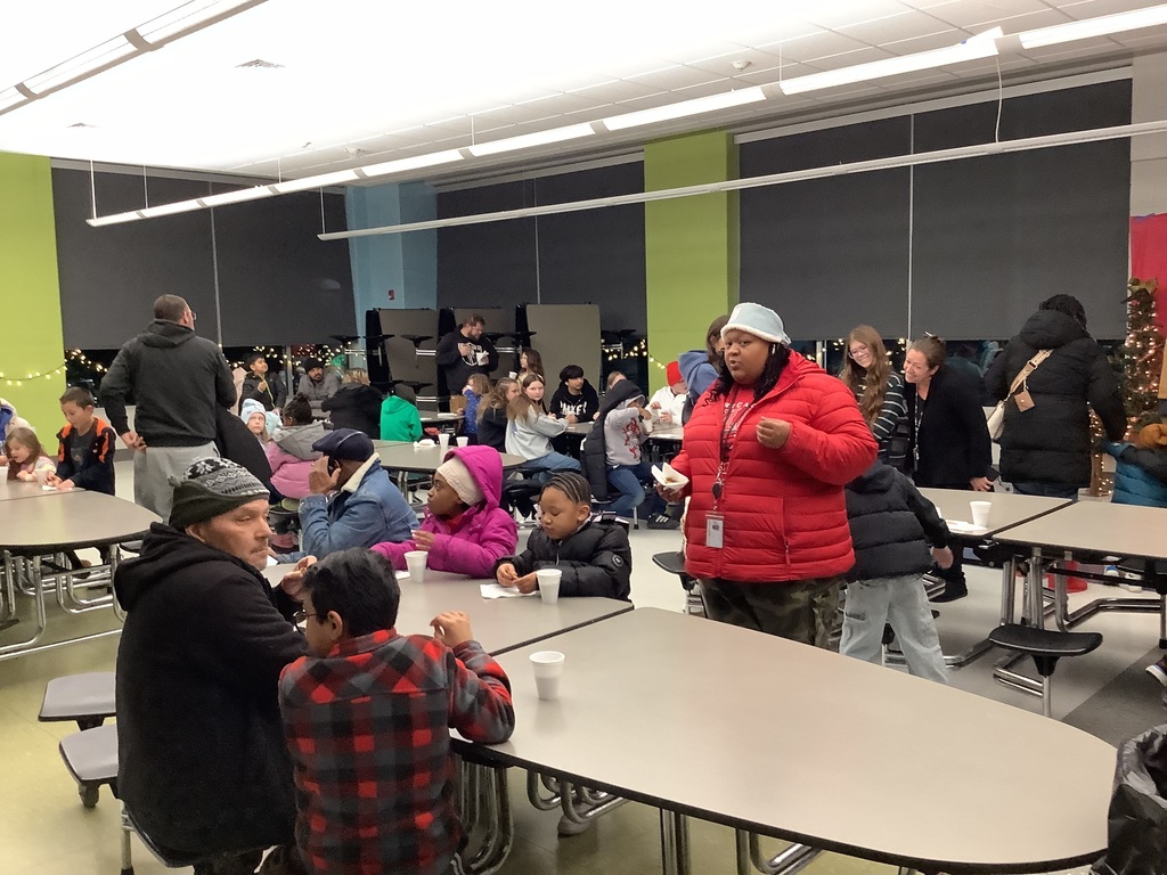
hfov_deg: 58.4
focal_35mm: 31
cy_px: 438
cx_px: 584
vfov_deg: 45.4
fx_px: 1045
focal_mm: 3.3
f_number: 2.4
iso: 400
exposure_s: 1/60
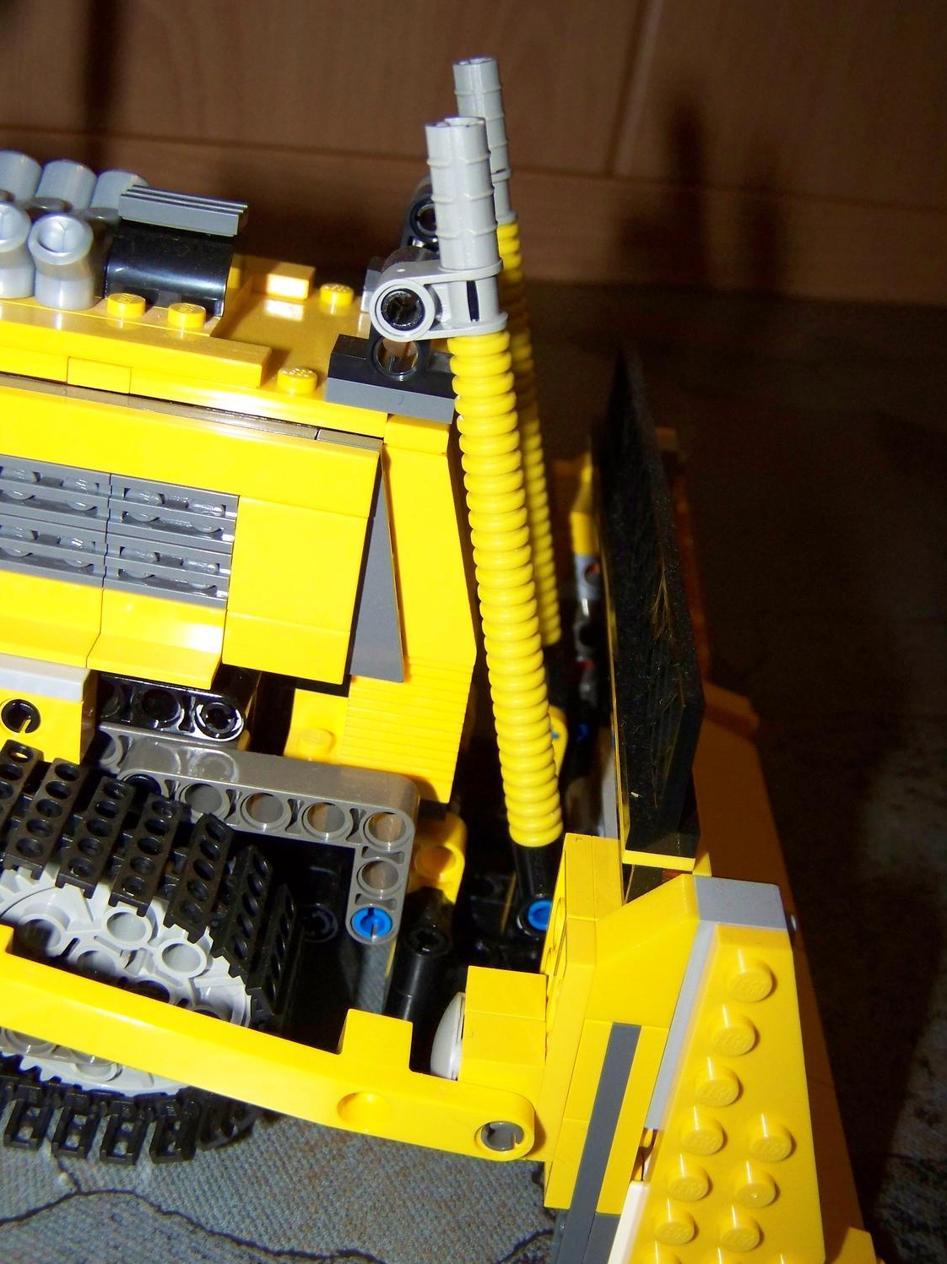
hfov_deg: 36.8
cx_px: 479
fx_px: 1423
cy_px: 632
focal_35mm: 39
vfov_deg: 47.9
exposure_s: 1/30
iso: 200
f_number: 2.8
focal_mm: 6.3
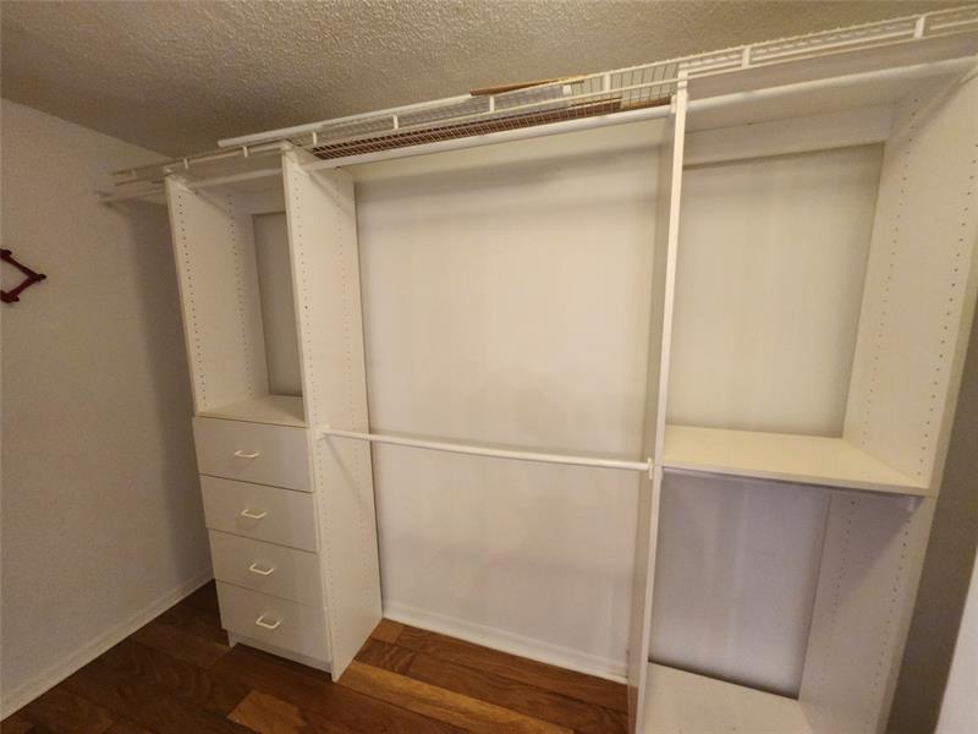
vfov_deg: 89.9
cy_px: 367
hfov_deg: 106.2
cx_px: 489
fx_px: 367
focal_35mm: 13
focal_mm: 1.74
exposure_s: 1/30
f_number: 2.2
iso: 320
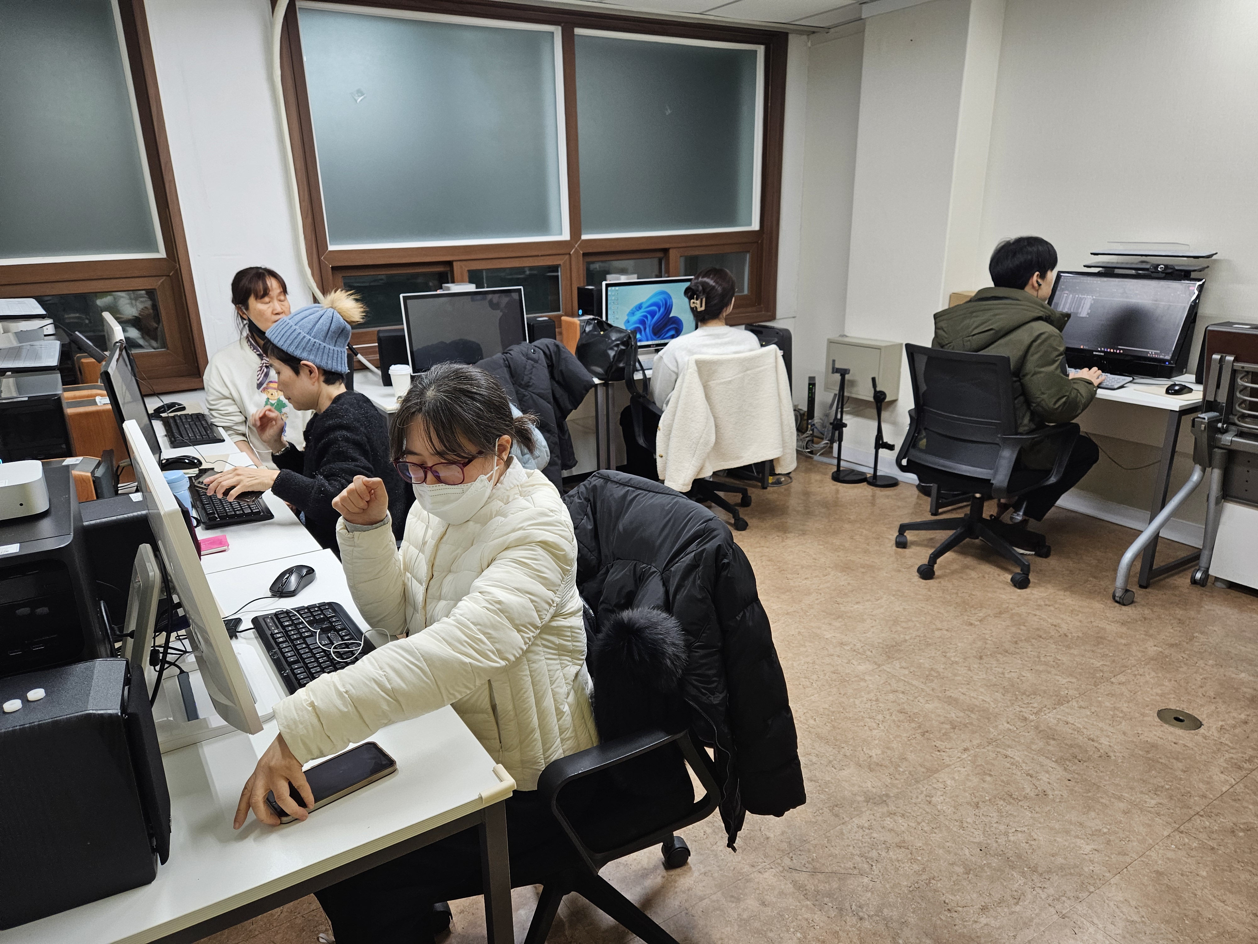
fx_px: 836
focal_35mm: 23
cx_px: 629
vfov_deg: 58.9
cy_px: 472
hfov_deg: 73.9
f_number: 1.8
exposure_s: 1/120
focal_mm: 5.4
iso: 160
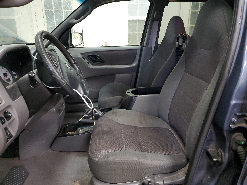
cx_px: 124
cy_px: 92
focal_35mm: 26
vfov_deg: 53.1
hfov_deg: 67.3
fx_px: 186
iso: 290
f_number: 1.5
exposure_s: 1/24
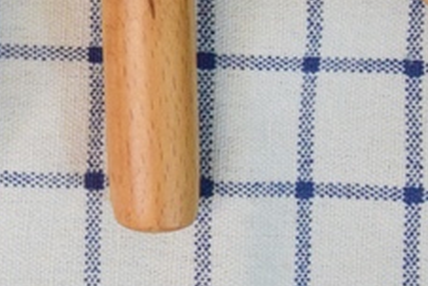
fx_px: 2367
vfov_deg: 6.7
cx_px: -337
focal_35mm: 199
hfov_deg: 9.8
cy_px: -289
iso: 1600
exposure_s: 1/160
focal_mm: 30
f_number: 6.3
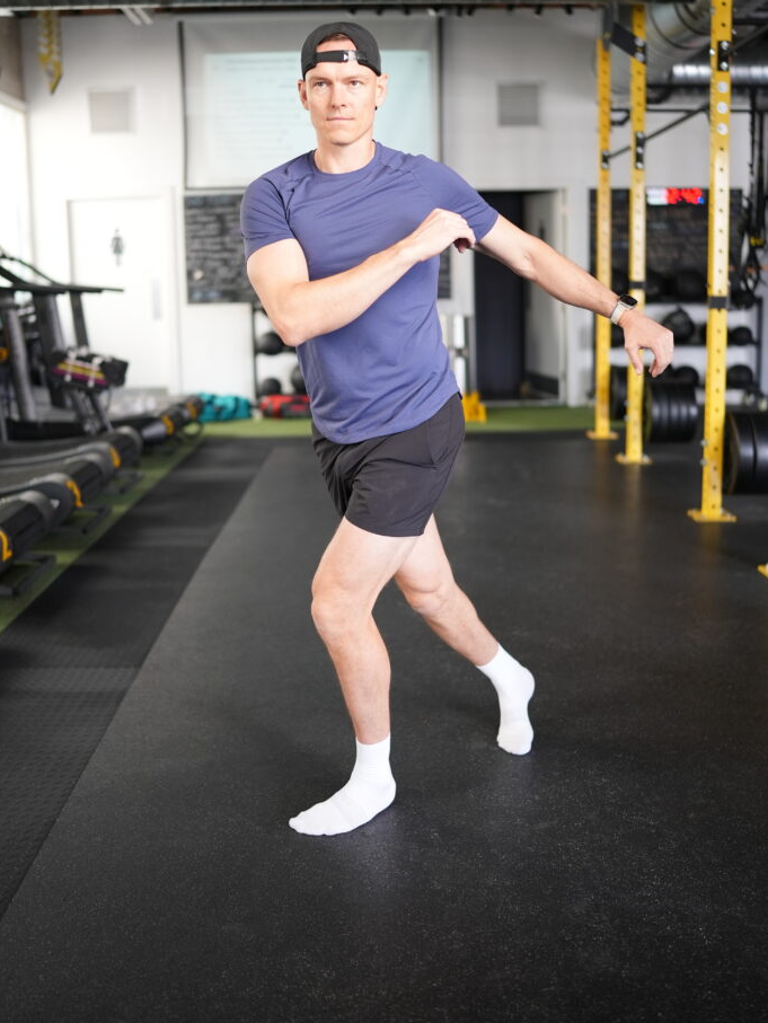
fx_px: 1123
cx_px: 383
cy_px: 455
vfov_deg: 48.9
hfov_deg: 37.7
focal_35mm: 38
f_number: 1.4
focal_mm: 35
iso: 500
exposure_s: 1/250
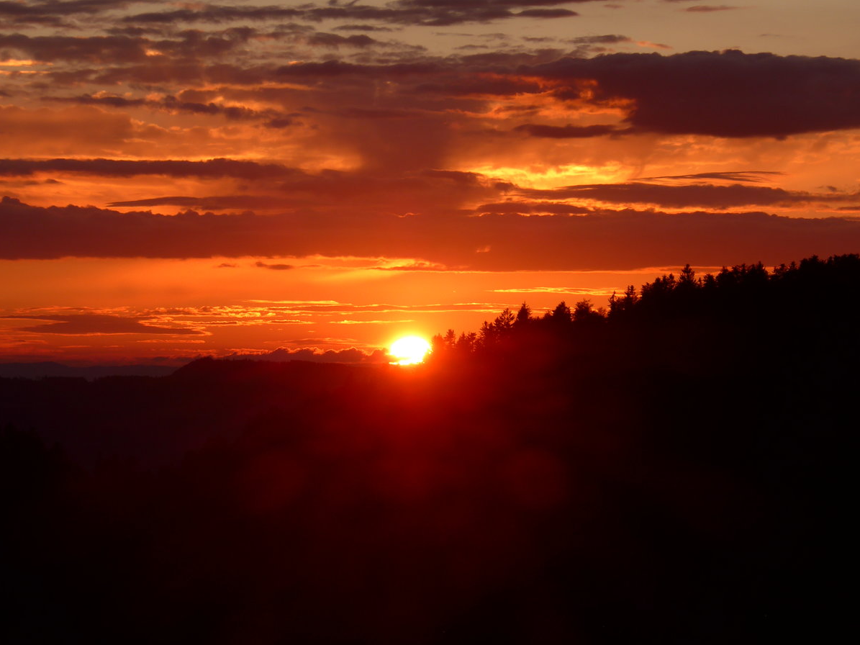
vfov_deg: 6.7
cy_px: 323
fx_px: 5540
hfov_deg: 8.9
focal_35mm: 223
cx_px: 429
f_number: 5.9
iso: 80
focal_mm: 42.8
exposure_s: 1/160
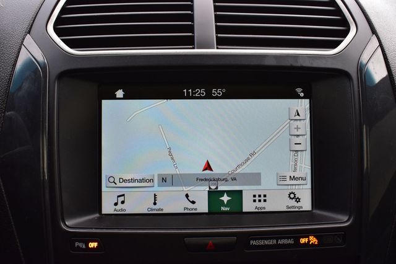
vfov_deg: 35.5
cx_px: 198
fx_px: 412
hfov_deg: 51.3
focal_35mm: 38
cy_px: 132
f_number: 9
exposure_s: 1/100
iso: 400
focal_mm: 25
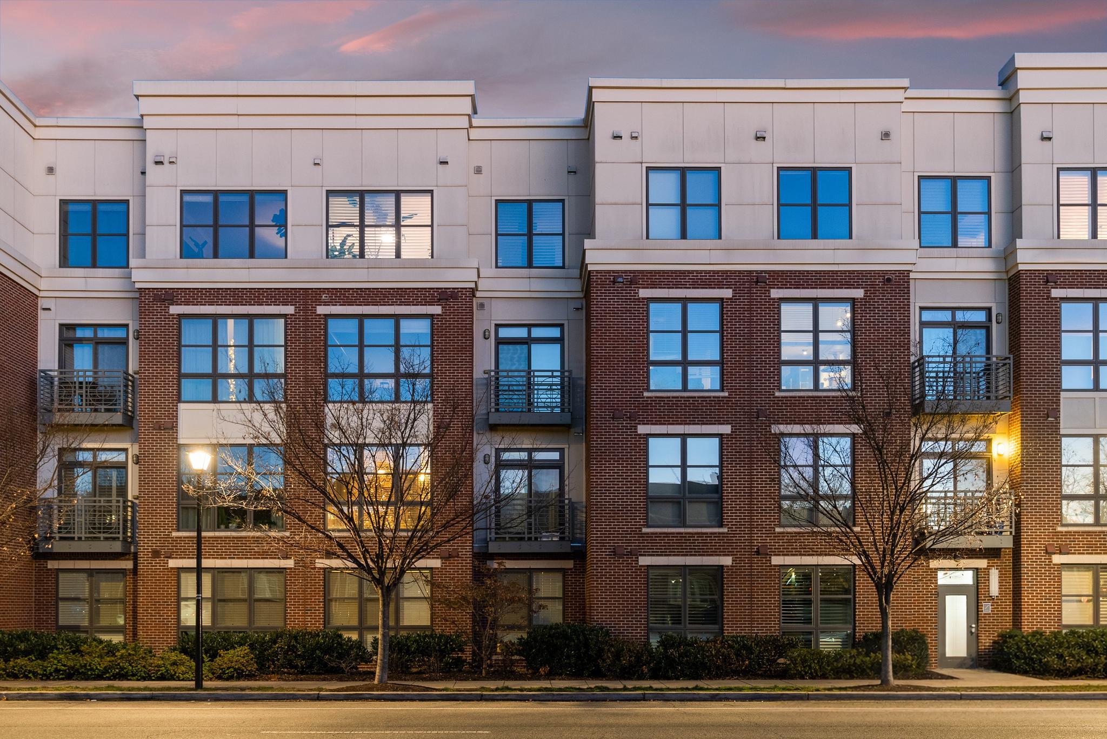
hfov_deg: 61.9
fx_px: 923
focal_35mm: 30
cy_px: 370
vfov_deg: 43.6
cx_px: 554
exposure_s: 1/2
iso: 800
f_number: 5
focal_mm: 30
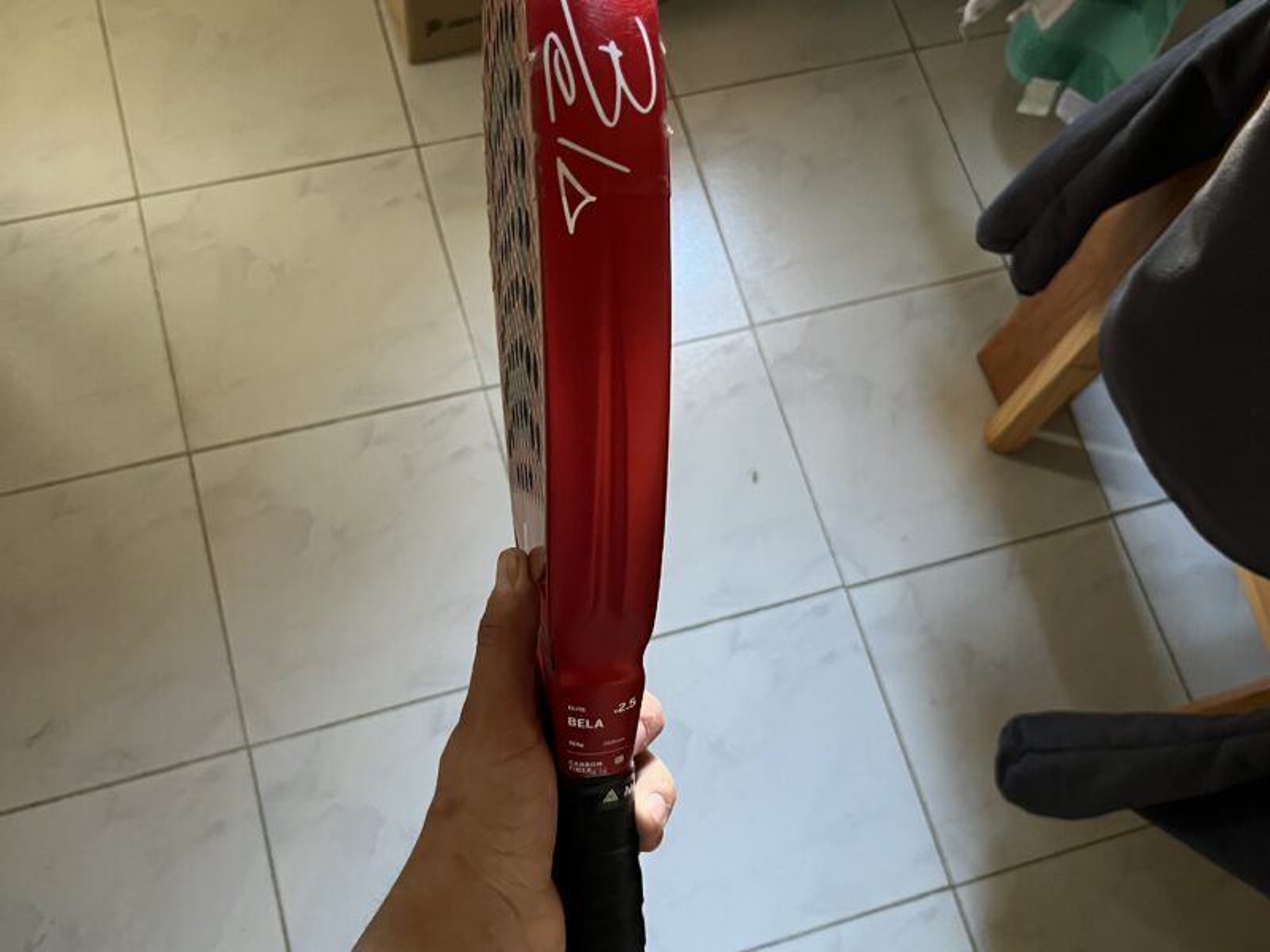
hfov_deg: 67.3
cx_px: 635
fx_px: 954
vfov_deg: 53.1
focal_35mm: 26
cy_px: 476
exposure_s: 1/43
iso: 500
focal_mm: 5.1
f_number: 1.6
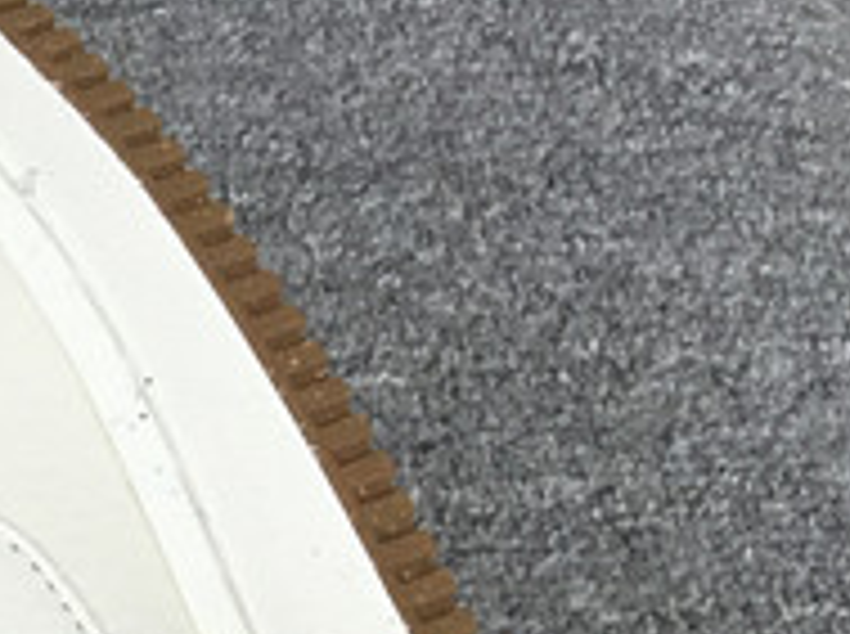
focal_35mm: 148
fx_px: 3627
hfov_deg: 12.2
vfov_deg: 9.6
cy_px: 1032
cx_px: -693
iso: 25
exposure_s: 1/420
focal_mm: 3.3
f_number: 2.4
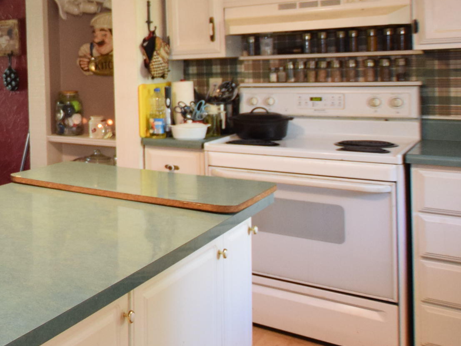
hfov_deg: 33.5
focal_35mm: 39
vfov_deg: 35.8
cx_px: -150
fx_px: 520
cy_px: 78
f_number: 3.5
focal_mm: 10
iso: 1400
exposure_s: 1/60
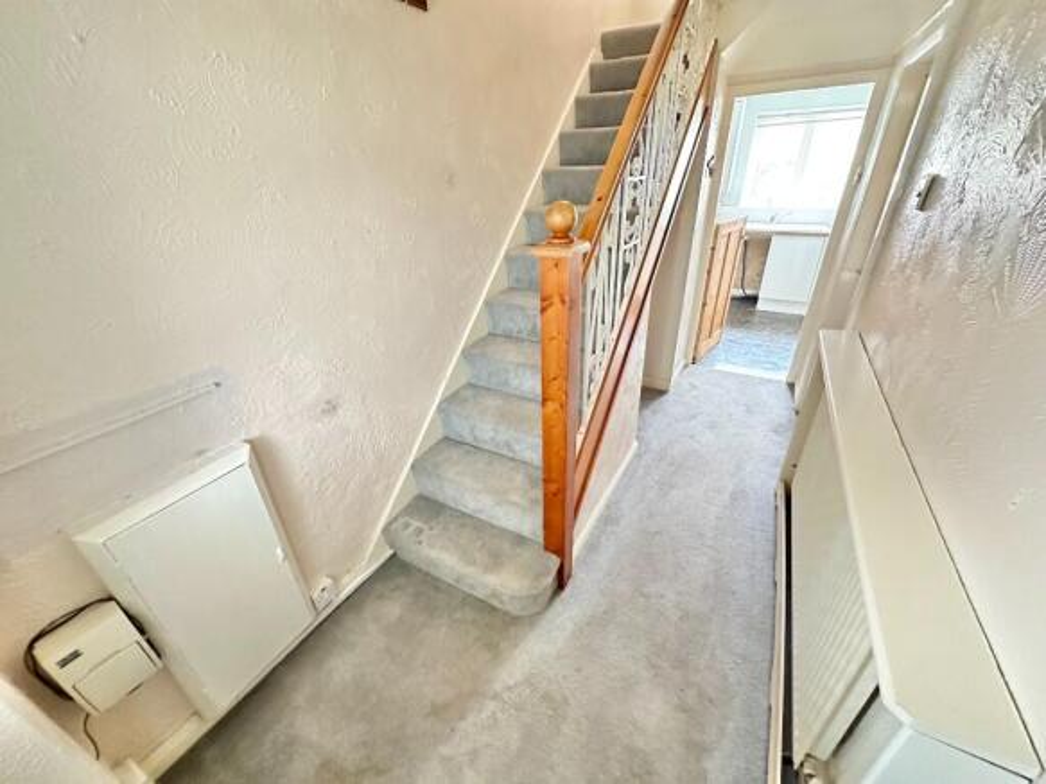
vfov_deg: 85.7
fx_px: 423
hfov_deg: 102.1
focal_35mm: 14
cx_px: 523
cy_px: 392
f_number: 2.2
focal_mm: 2.22
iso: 1250
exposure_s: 1/41
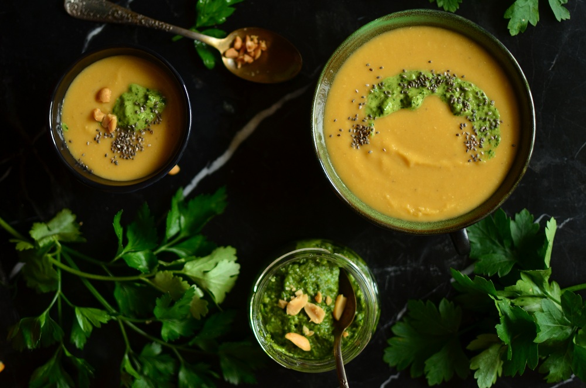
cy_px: 194
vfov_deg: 25.6
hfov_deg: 37.9
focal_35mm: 52
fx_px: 853
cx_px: 293
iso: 320
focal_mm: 35
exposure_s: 1/20
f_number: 1.8
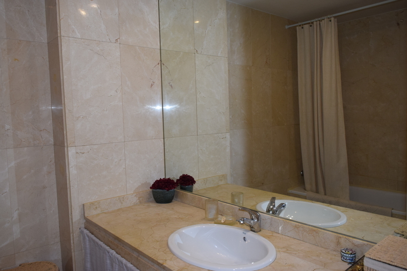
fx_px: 305
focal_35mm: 27
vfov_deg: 47.9
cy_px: 136
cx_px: 204
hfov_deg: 67.4
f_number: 5
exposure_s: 1/100
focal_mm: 18
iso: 800
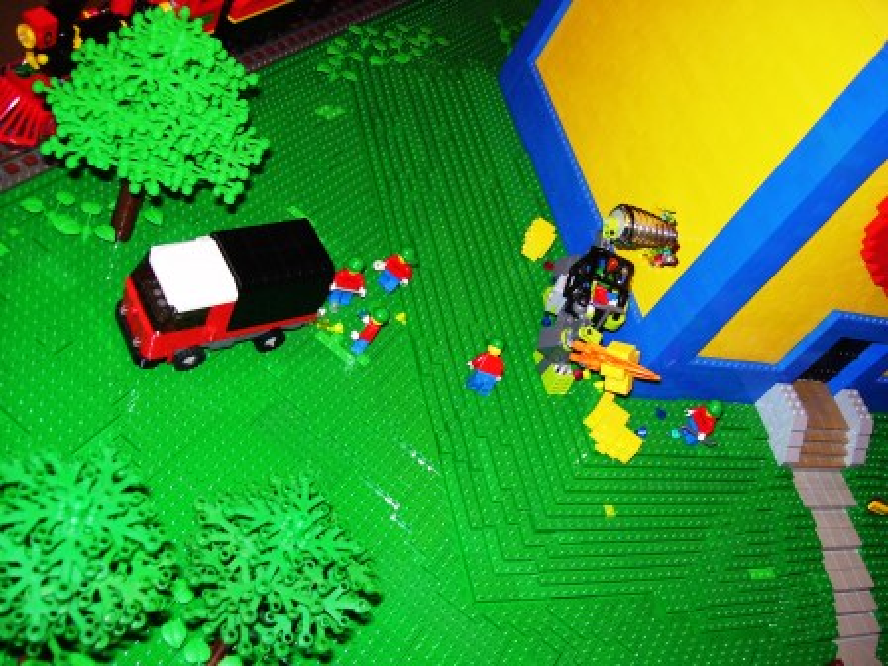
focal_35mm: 36
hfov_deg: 51.4
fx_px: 924
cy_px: 333
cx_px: 444
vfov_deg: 39.7
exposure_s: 1/60
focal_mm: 6
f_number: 2.7
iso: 80
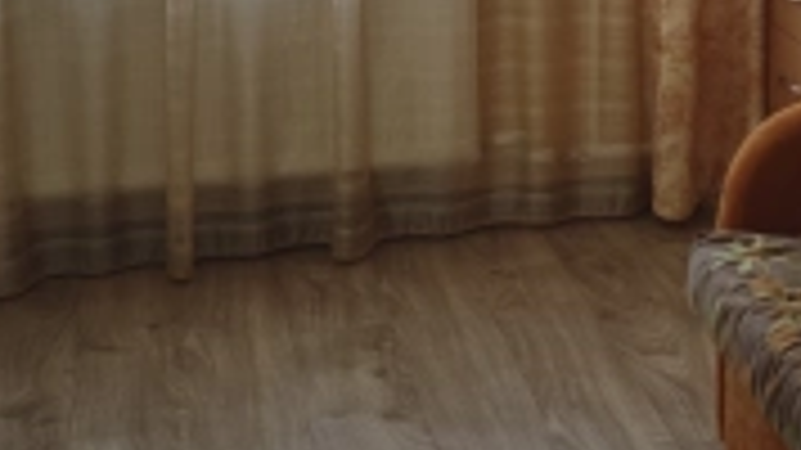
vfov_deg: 13.1
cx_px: 778
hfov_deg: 23.3
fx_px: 1868
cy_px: -180
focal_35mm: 88
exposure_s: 1/101
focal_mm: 6.55
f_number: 1.6
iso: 160
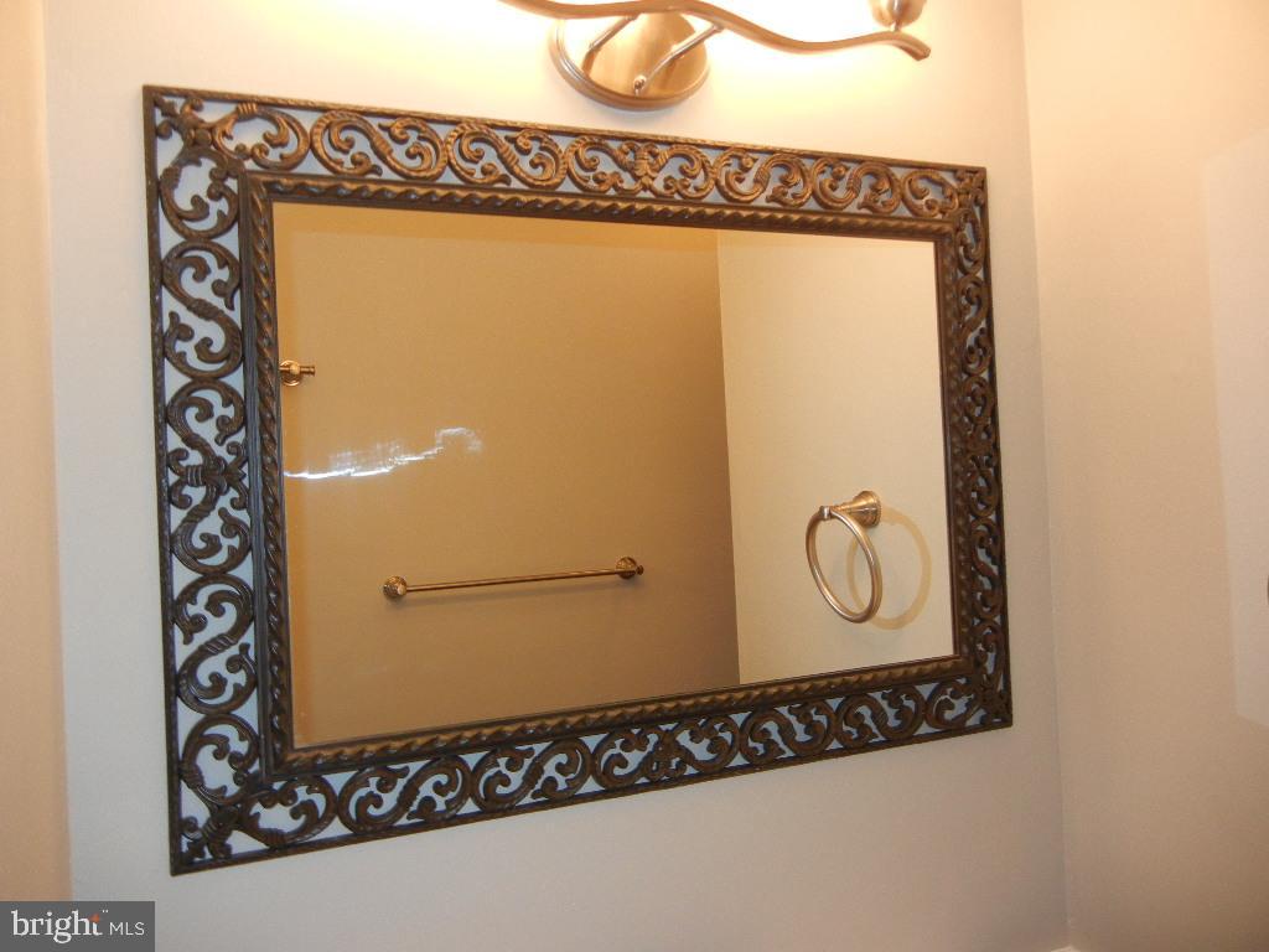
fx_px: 1100
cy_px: 476
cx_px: 634
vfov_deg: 46.8
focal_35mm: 30
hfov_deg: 60.0
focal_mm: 5.4
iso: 200
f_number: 3.5
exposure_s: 1/30
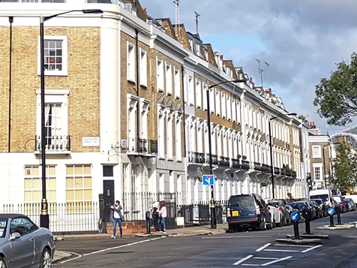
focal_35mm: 102
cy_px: -48
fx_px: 1052
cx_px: 104
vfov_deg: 14.1
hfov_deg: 19.2
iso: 50
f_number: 1.8
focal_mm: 4.75
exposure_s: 1/3636
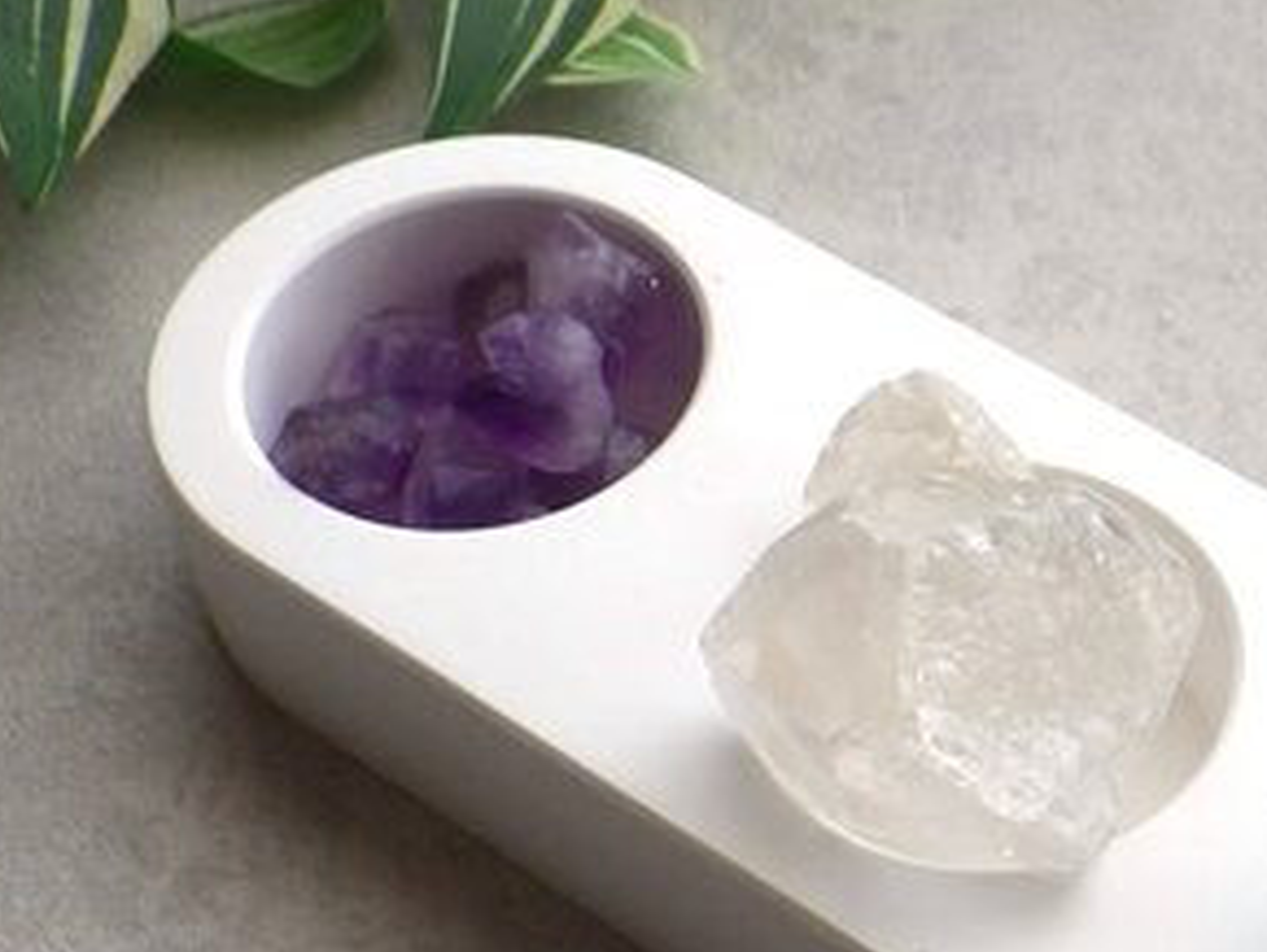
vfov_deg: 19.7
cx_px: 1228
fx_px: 2747
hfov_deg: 24.9
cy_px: 542
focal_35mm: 75
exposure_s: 1/50
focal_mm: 6.1
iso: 160
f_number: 3.8
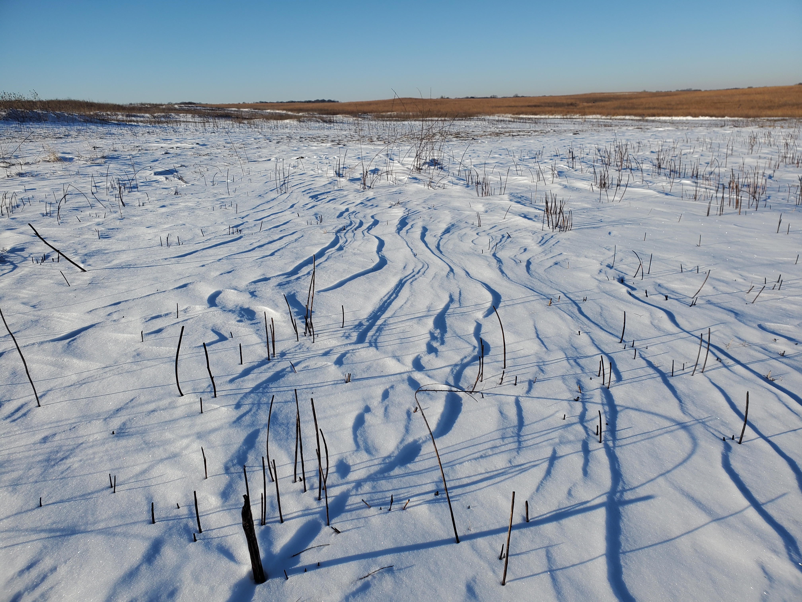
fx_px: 602
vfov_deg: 53.1
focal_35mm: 26
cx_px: 401
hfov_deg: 67.3
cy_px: 301
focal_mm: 4.3
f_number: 2.4
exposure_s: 1/2252
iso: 50
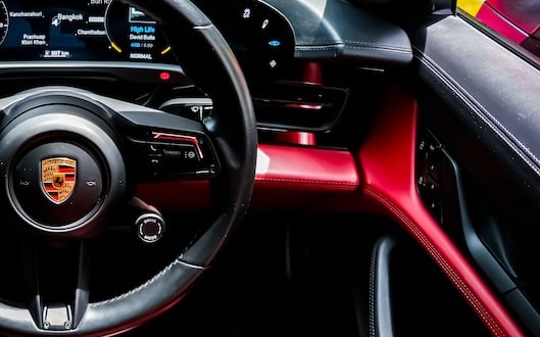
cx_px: 45
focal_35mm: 54
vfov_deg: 23.9
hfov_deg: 35.2
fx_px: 794
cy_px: 213
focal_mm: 18.8
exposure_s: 1/125
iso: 400
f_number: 2.8
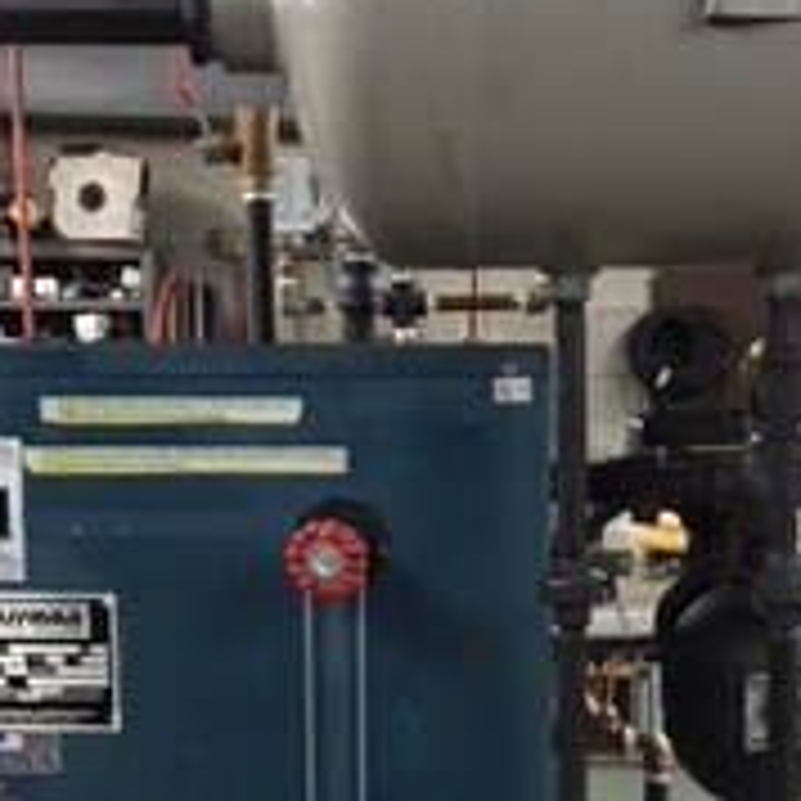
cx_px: 608
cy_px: 878
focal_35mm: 92
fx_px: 2409
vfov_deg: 18.2
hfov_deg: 18.7
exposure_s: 1/30
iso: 125
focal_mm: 4.15
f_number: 2.2
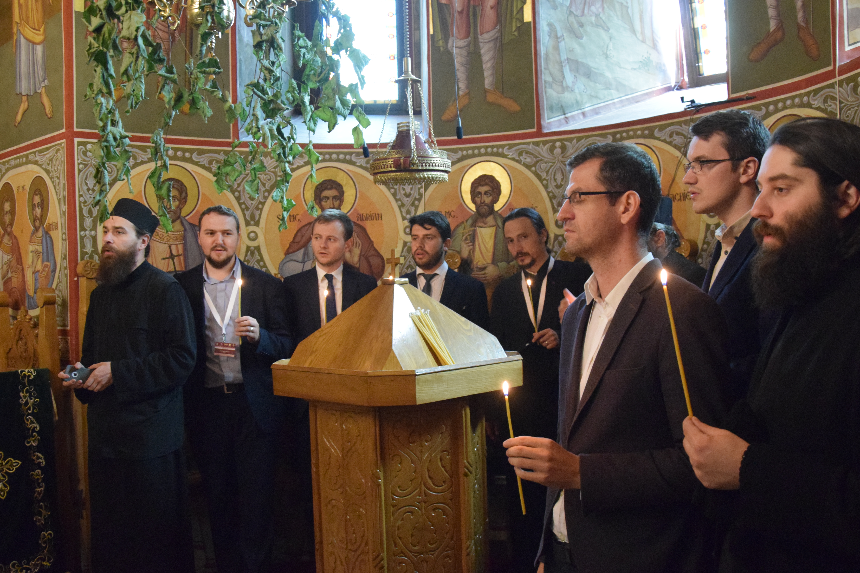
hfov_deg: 51.1
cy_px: 293
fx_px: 898
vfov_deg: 35.4
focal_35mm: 38
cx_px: 460
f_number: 3.8
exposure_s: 1/60
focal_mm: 21
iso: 4500
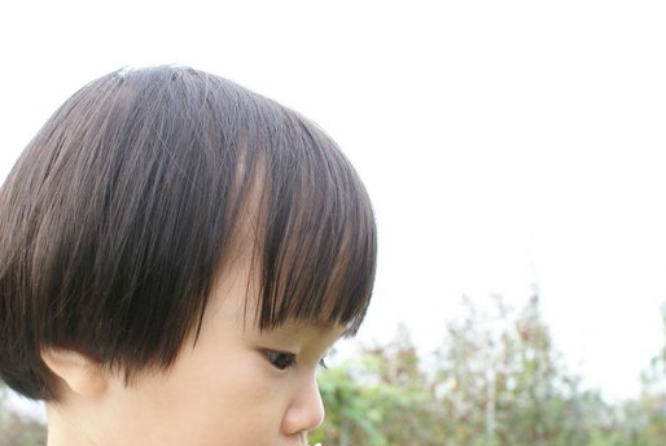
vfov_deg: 31.8
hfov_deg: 45.7
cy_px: 281
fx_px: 778
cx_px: 225
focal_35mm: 42
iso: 400
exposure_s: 1/125
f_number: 4.5
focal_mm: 18
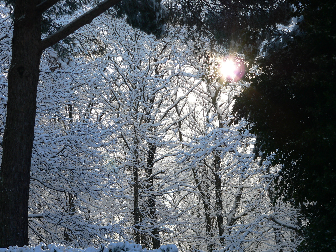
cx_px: 168
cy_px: 126
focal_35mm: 136
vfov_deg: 10.9
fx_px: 1320
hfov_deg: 14.5
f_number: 4
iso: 80
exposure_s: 1/320
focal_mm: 22.7
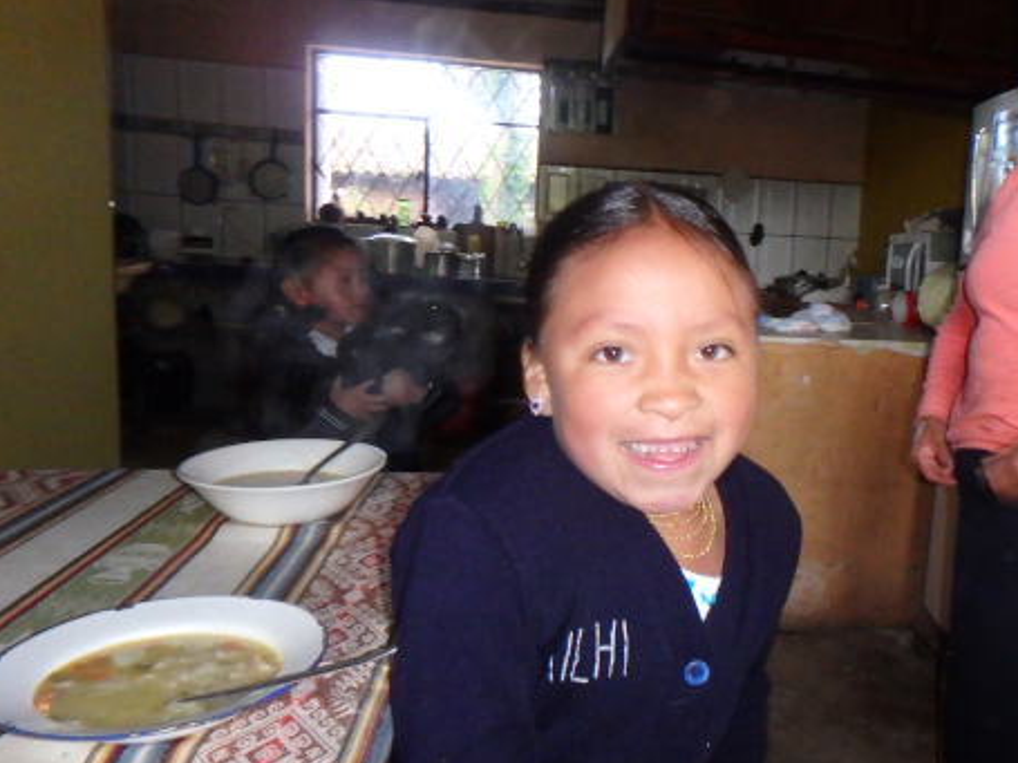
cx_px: 714
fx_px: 911
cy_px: 439
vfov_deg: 45.3
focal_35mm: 31
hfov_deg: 56.5
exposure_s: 1/30
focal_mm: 3.7
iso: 800
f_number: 3.5
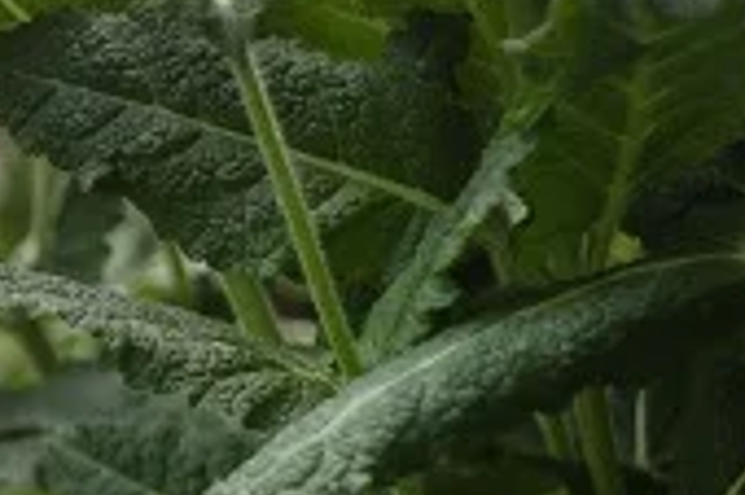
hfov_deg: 8.5
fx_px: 4858
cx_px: -478
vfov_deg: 5.8
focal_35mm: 235
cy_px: 734
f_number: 2
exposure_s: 1/80
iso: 100
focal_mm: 50
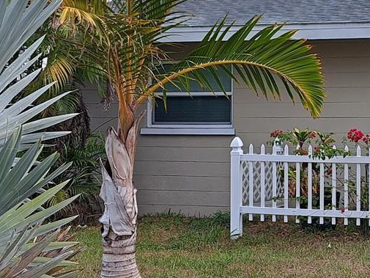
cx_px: 360
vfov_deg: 19.3
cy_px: 88
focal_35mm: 76
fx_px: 813
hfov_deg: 24.6
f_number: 1.8
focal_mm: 5.23
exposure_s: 1/727
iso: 50
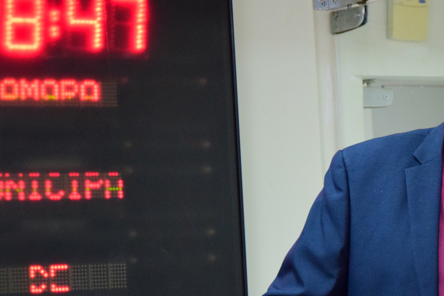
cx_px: 352
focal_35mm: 232
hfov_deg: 8.9
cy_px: 187
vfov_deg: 5.9
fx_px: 2861
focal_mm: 80
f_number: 5.3
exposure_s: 1/80
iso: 2000
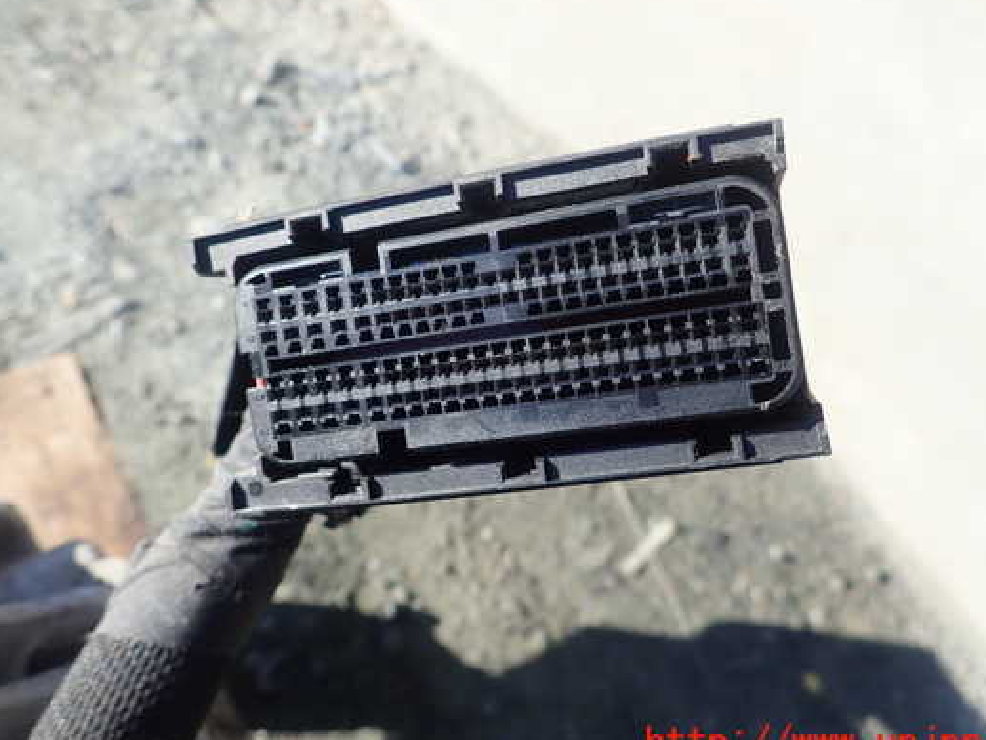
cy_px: 339
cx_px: 503
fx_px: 826
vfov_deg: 48.2
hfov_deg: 61.6
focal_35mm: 29
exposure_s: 1/320
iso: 100
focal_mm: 4.5
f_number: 2.8
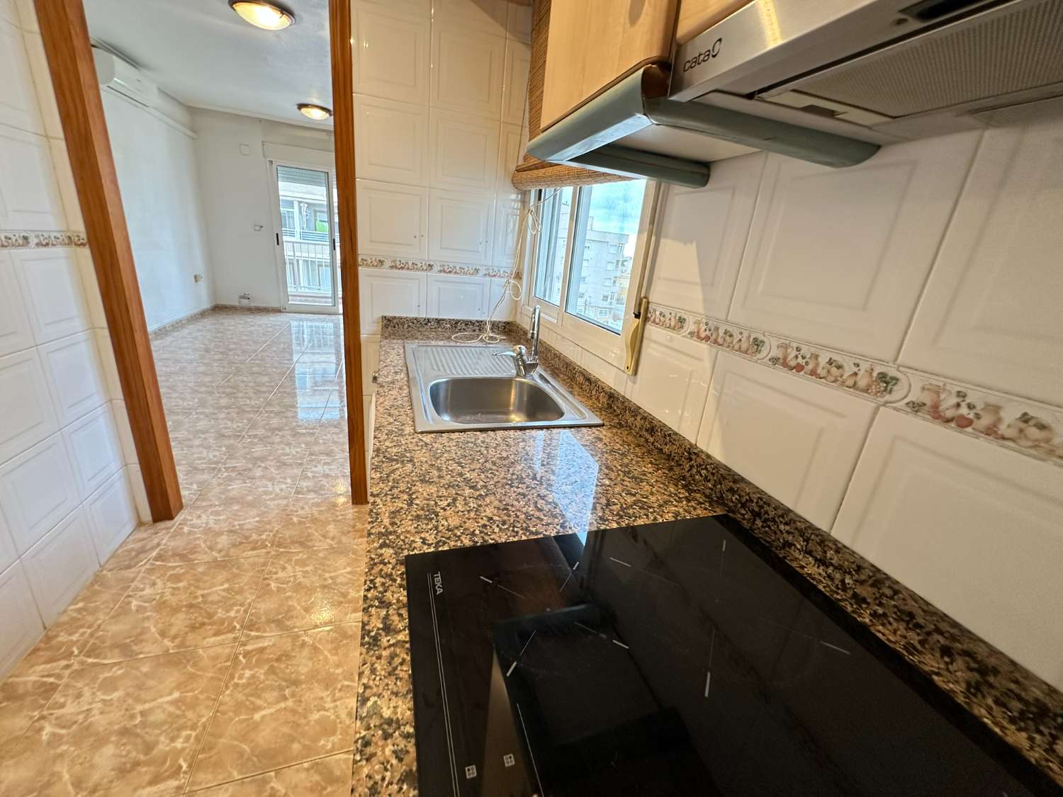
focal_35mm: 14
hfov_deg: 102.1
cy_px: 398
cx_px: 532
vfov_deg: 85.7
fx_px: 430
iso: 160
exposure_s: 1/50
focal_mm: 2.22
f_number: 2.2
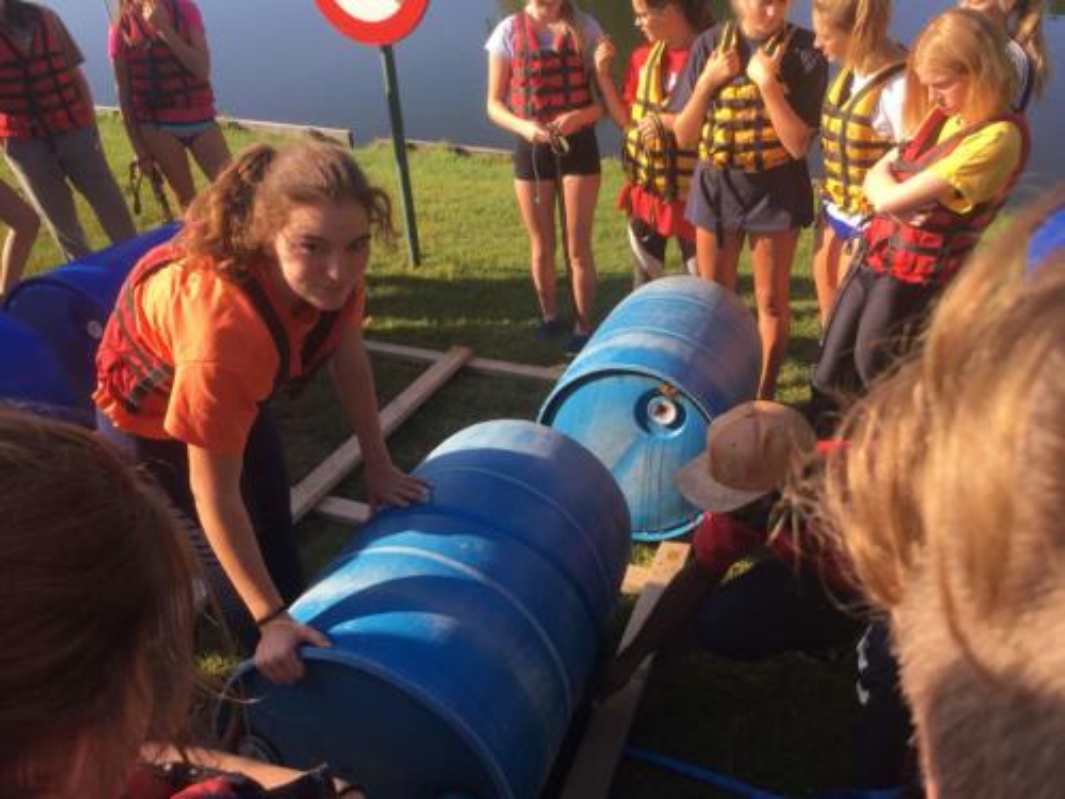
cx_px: 532
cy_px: 400
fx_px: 892
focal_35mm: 29
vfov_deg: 48.2
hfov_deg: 61.7
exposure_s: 1/646
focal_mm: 4.15
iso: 25
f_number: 2.2
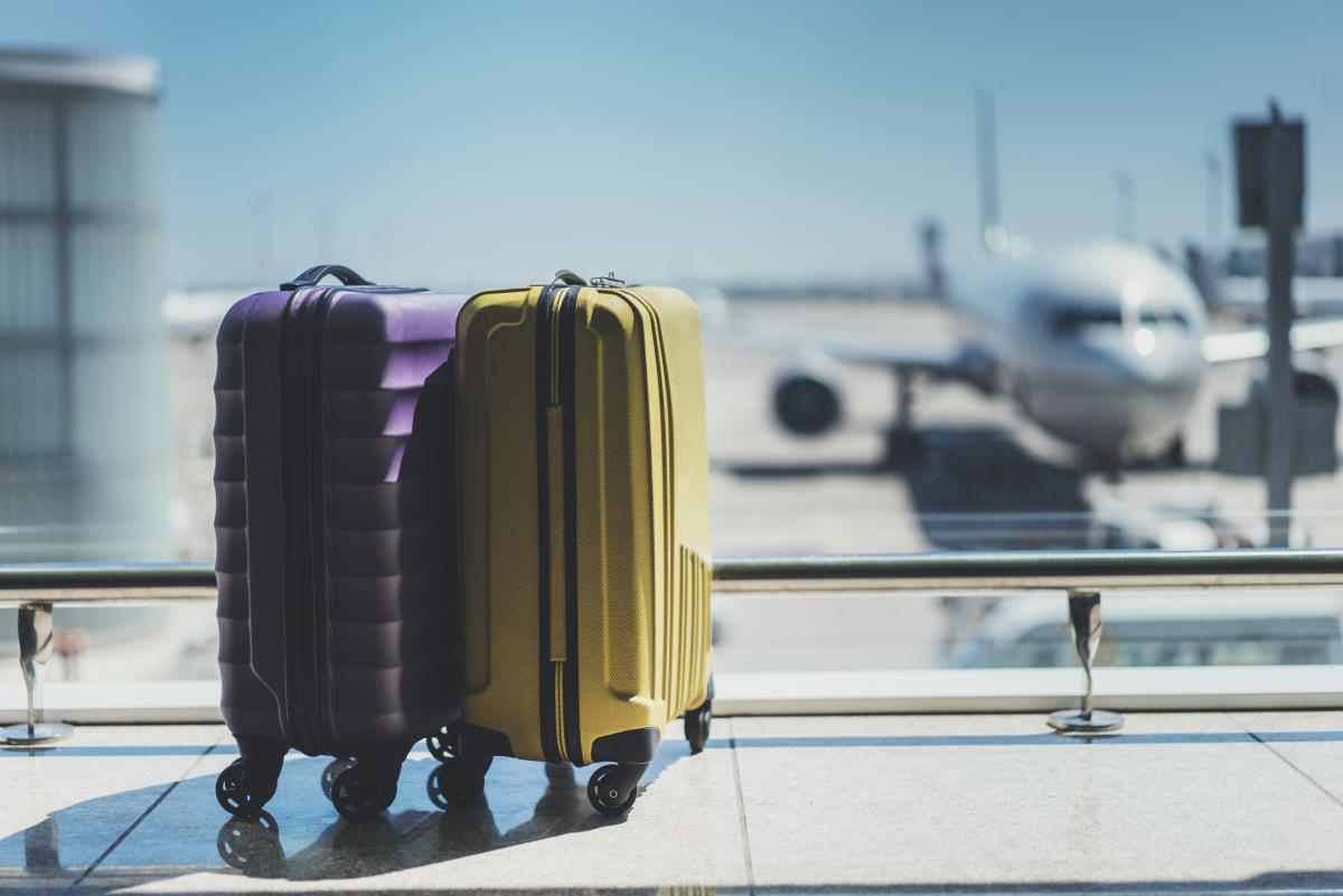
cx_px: 672
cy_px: 448
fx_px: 2052
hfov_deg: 36.2
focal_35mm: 55
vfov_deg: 24.6
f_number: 1.8
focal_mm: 55
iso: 100
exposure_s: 1/2000
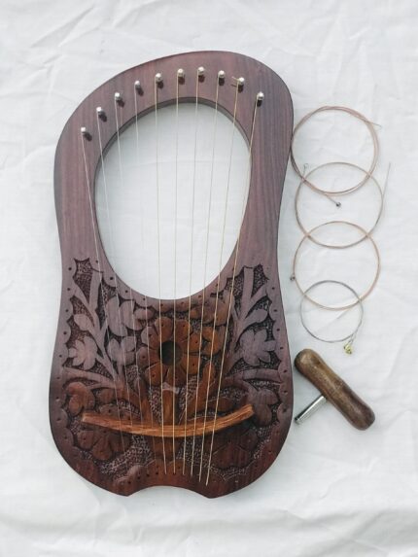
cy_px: 278
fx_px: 917
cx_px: 209
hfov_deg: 25.7
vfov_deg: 33.8
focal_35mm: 57
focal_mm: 6.6
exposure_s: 1/50
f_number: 2.8
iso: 160
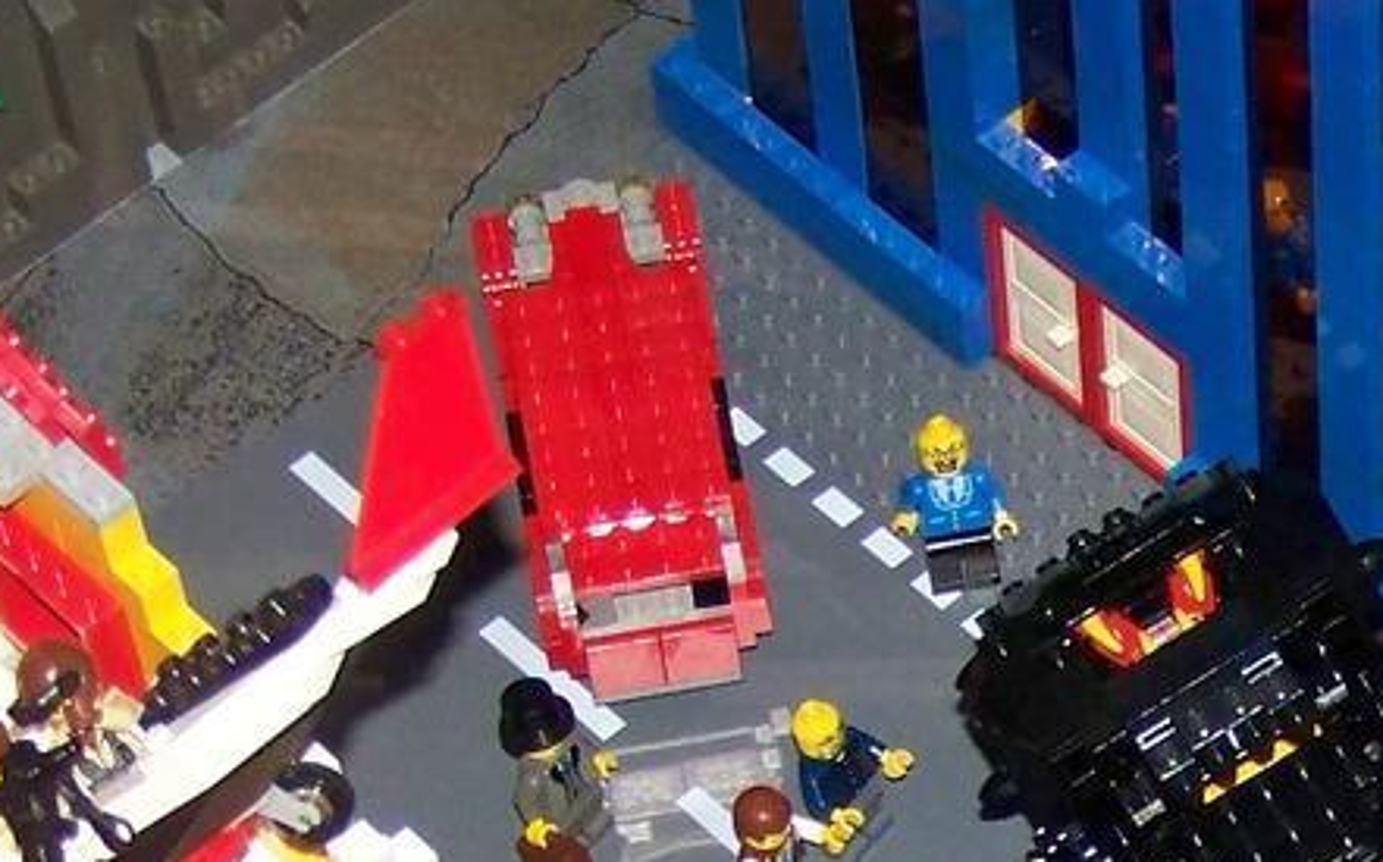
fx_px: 6818
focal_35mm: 181
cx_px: 1609
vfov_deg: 7.1
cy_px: 1451
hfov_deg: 11.4
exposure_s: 1/30
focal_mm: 8.1
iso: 200
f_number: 2.8
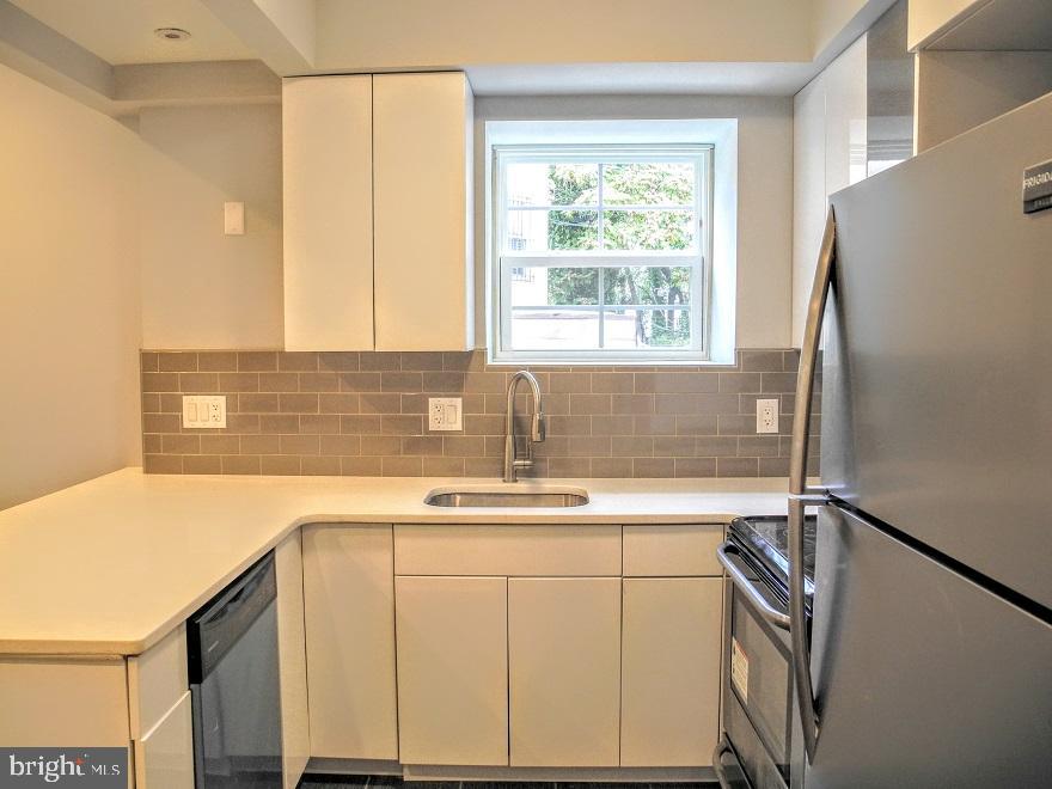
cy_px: 394
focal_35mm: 28
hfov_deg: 63.4
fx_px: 851
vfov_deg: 49.7
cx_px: 526
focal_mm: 6
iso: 112
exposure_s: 1/30
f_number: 2.8
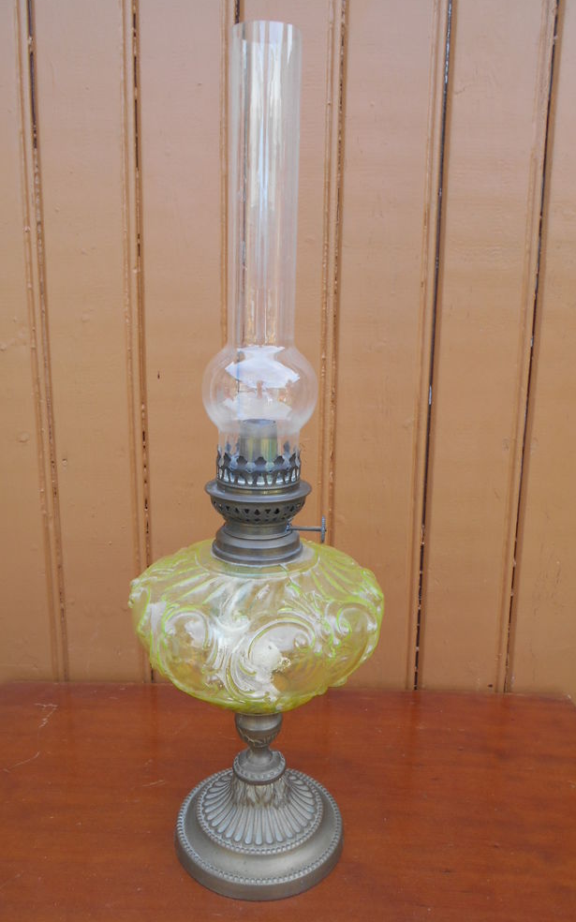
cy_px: 462
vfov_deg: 66.5
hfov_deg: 44.5
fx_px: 703
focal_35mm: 28
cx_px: 276
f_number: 3.2
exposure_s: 1/125
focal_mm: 4.6
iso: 80
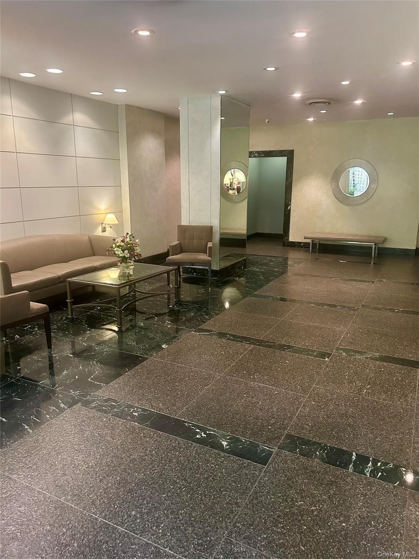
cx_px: 210
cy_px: 280
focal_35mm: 26
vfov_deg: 67.3
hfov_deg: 53.1
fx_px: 420
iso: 500
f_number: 1.5
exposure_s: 1/40
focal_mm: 5.7
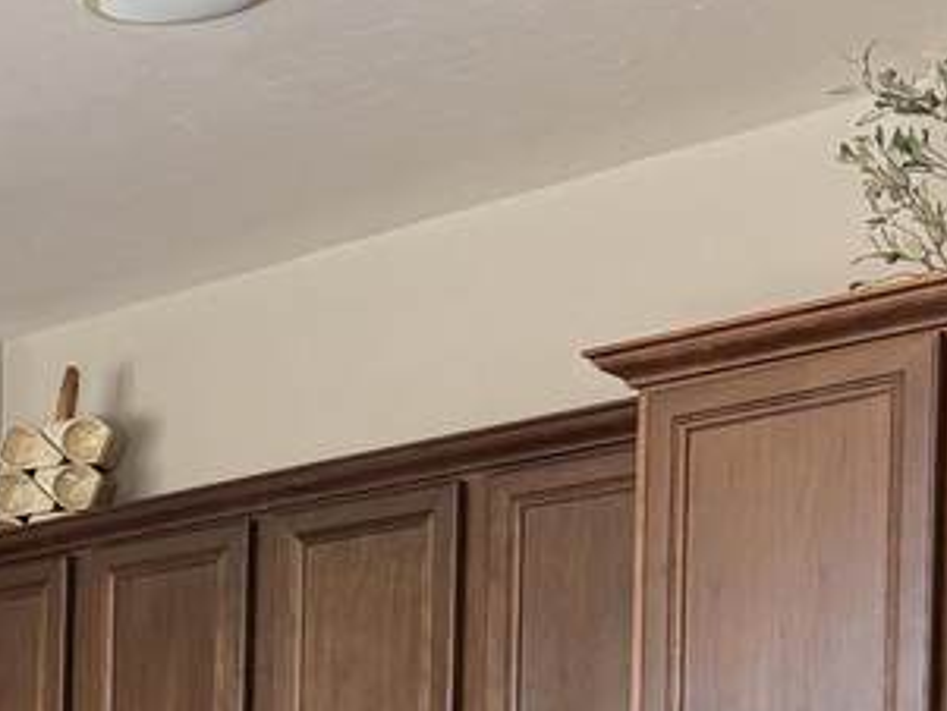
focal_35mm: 102
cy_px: 1192
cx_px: -639
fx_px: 2792
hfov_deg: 16.7
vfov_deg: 13.3
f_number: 1.78
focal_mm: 6.76
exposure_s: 1/60
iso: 125
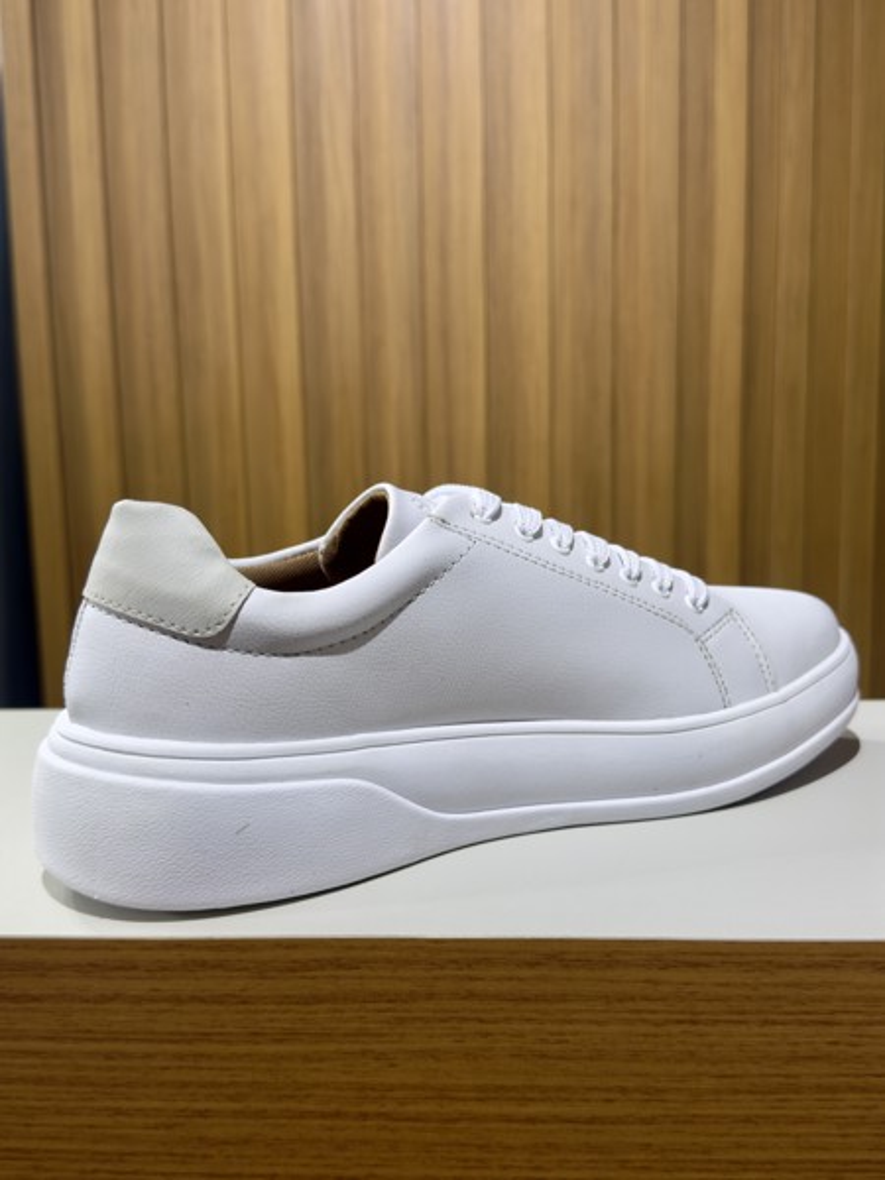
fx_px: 1193
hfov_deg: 40.7
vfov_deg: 52.6
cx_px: 442
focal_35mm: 35
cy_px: 590
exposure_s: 1/120
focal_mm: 6.76
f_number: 1.78
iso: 100
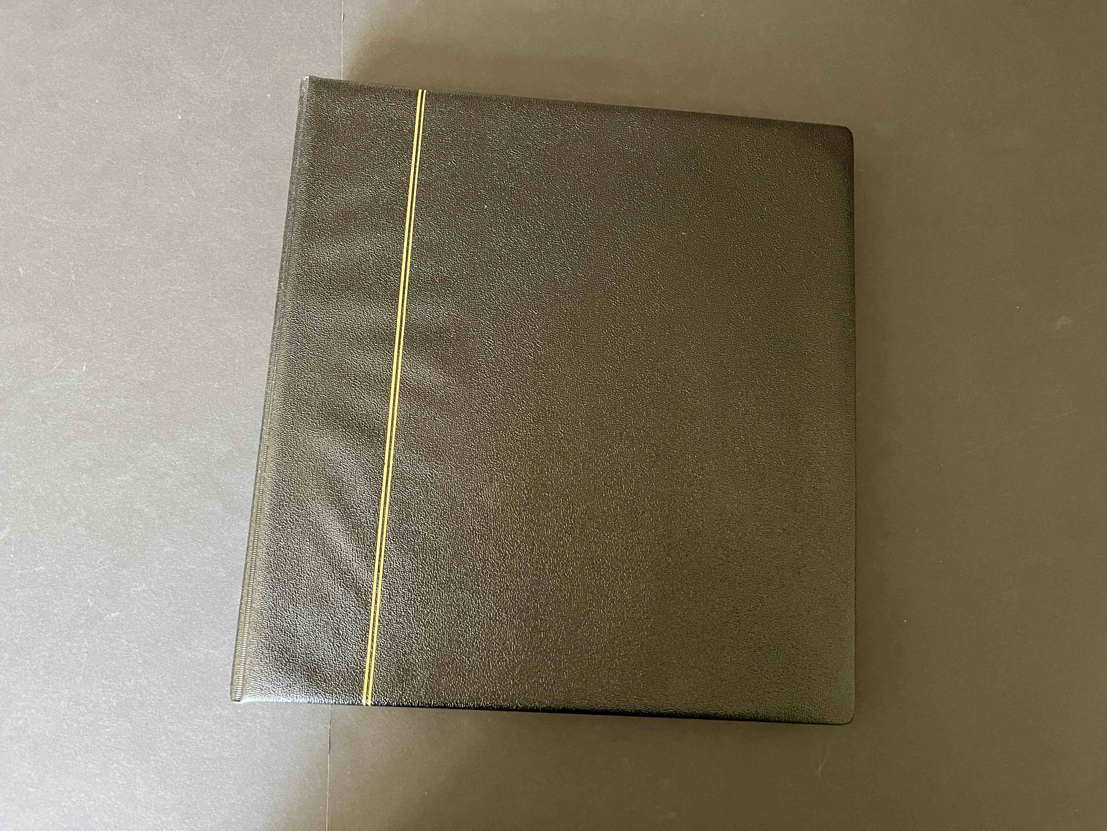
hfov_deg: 67.3
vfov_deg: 53.1
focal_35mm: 26
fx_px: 831
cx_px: 554
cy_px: 416
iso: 640
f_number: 1.6
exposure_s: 1/40
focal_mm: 5.1
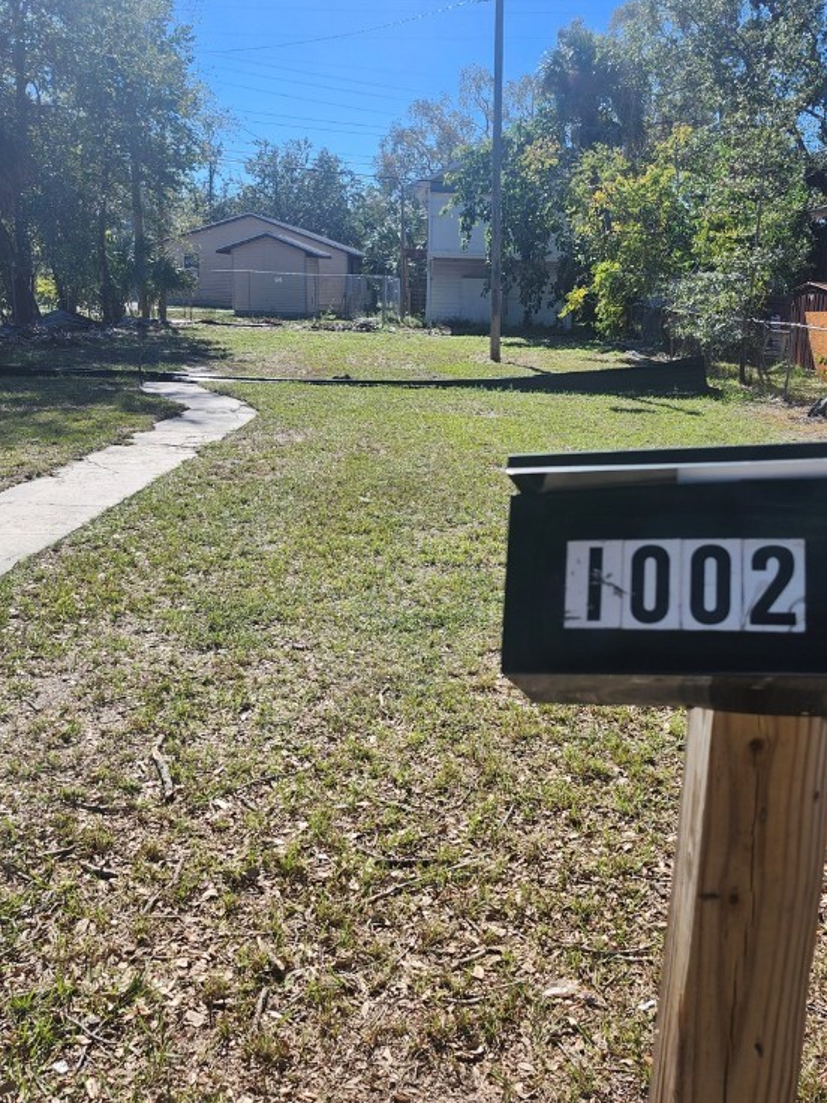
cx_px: 503
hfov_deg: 43.9
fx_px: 1019
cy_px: 549
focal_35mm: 32
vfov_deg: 56.8
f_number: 1.8
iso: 25
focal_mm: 5.54
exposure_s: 1/1099
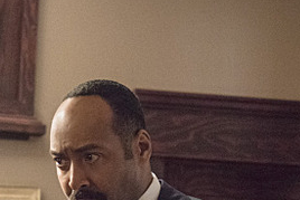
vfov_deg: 10.2
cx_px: 7
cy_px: 285
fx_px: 1092
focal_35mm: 131
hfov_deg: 15.4
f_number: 3.2
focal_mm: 45
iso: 5000
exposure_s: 1/200
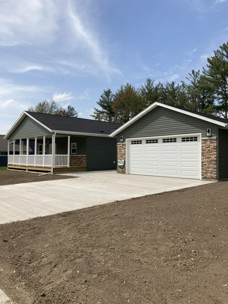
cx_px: 114
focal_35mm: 28
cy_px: 152
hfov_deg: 49.7
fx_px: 246
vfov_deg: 63.4
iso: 25
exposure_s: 1/2857
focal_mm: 3.99
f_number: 1.8
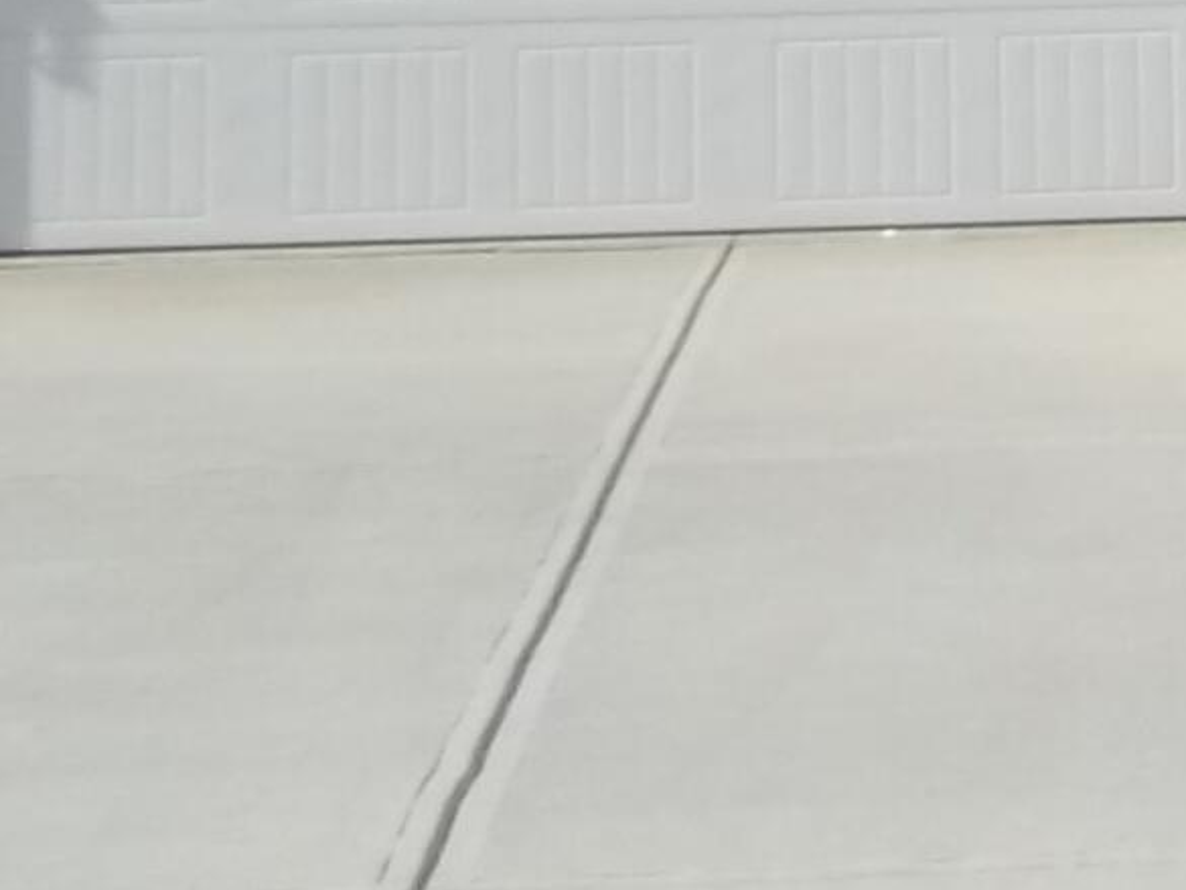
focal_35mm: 164
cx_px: 1598
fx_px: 5620
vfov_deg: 8.4
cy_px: -1072
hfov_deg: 11.7
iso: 64
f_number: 8.8
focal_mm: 5.7
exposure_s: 1/250
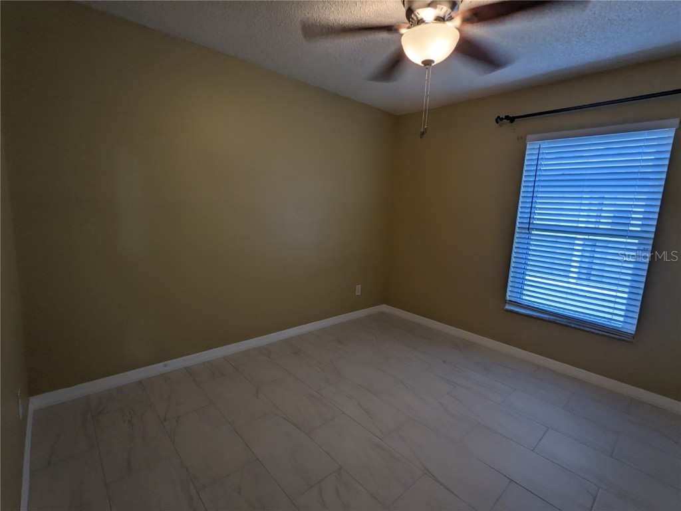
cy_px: 256
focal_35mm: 16
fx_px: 315
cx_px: 340
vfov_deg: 78.1
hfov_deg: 94.5
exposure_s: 1/50
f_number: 2.2
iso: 37
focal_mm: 2.22
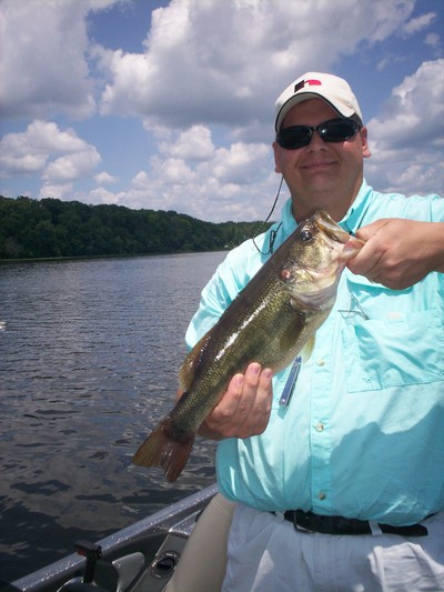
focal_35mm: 36
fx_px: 615
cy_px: 296
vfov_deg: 51.3
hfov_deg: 39.7
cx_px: 222
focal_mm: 6
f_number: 4.5
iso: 100
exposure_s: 1/1053
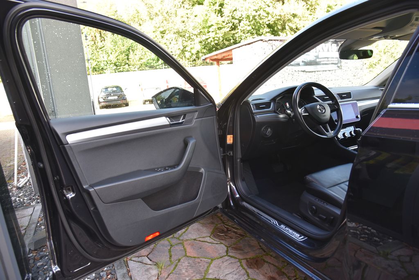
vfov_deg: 53.2
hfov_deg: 73.7
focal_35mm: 24
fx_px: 279
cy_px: 140
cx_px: 210
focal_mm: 24
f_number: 4.5
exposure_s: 1/80
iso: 500
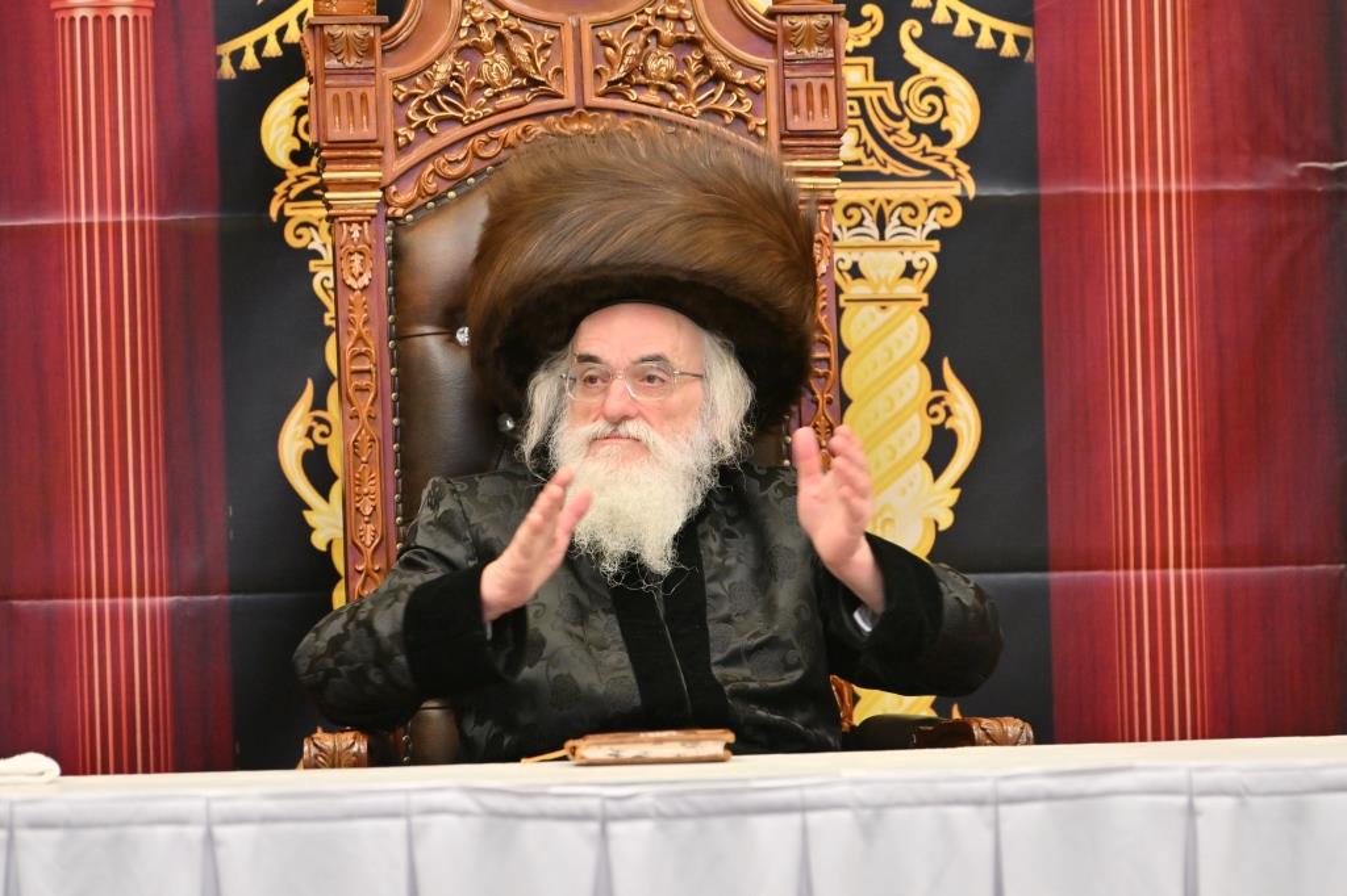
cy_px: 448
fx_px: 9538
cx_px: 674
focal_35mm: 255
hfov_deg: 8.1
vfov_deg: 5.4
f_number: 2.8
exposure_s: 1/125
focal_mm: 170
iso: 800
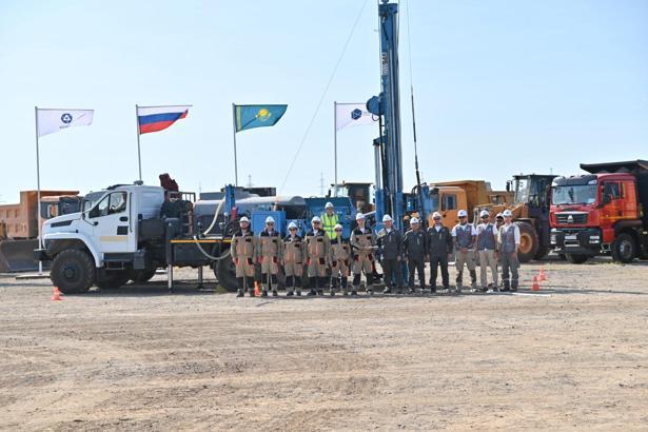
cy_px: 216
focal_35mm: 70
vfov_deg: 19.5
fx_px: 1260
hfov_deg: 28.8
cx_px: 324
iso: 100
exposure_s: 1/1250
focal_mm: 70
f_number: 4
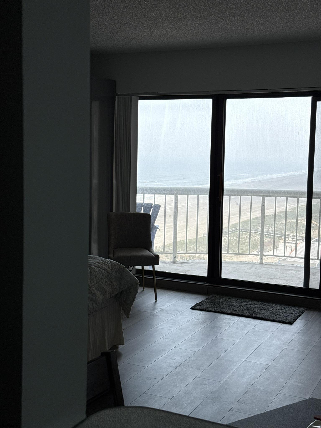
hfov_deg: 30.3
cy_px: 214
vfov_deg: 39.7
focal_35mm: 48
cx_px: 160
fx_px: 593
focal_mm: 6.76
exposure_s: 1/1353
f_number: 1.78
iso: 80
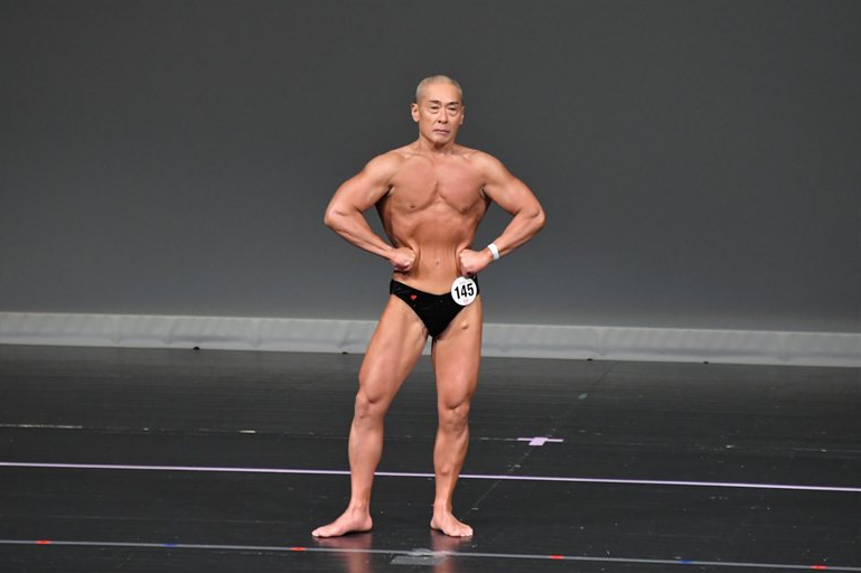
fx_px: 9036
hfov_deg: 5.5
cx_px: 428
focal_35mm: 378
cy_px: 286
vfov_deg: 3.6
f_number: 5.6
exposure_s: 1/400
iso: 4000
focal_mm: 250
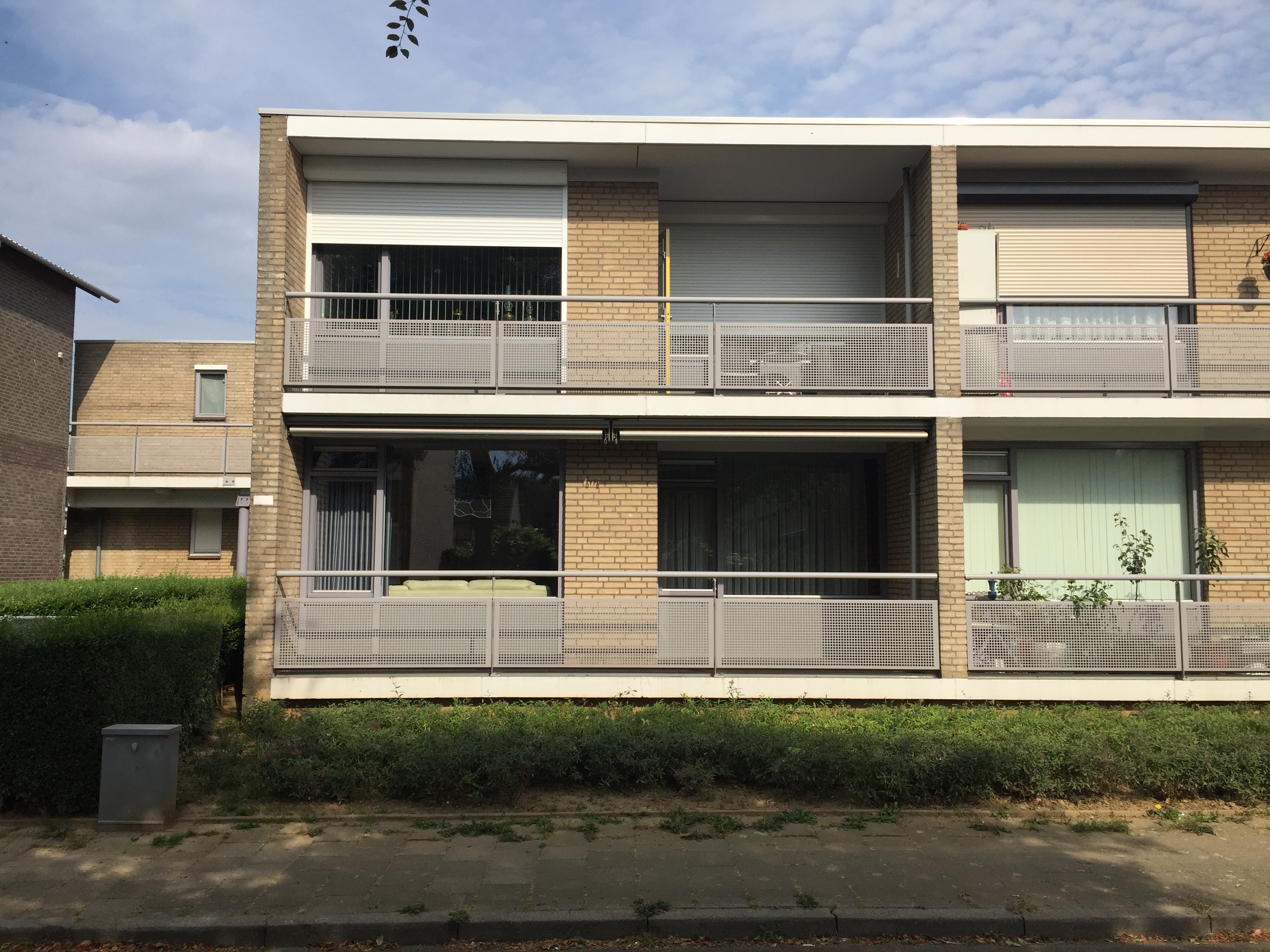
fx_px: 1064
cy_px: 476
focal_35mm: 29
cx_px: 635
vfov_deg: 48.2
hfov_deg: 61.7
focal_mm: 4.15
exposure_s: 1/2198
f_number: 2.2
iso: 32
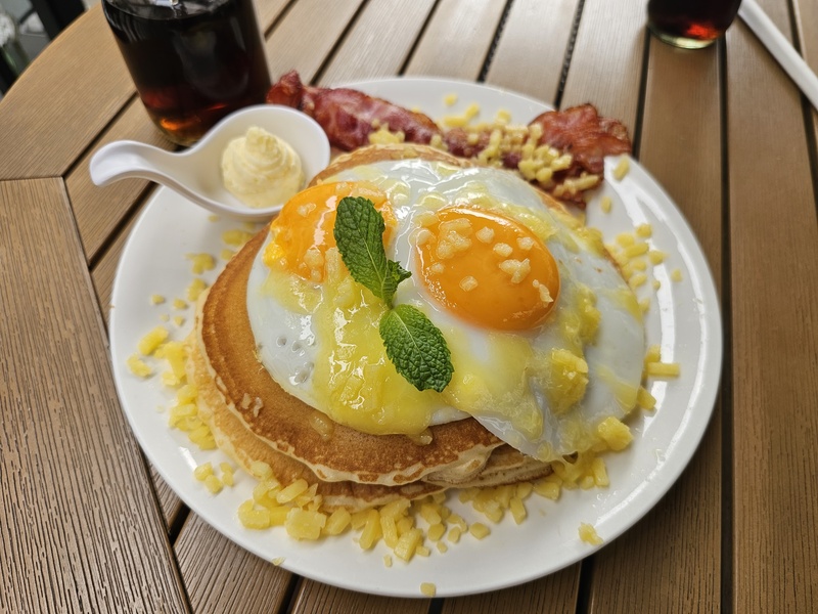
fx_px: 544
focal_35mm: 23
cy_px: 307
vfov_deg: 58.9
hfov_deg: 73.9
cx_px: 409
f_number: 1.7
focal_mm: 6.3
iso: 50
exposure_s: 1/180
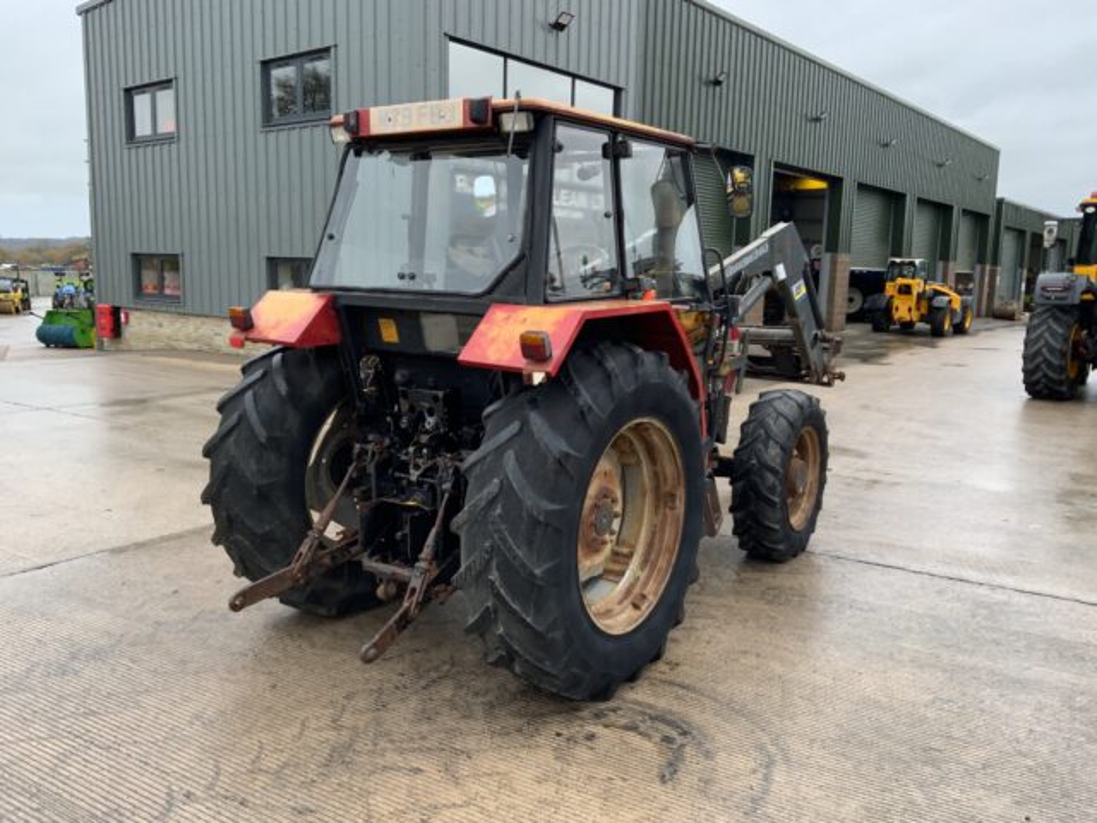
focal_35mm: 29
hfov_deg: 61.7
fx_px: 919
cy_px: 412
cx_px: 548
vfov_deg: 48.2
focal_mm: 3
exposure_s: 1/122
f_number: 1.8
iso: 20
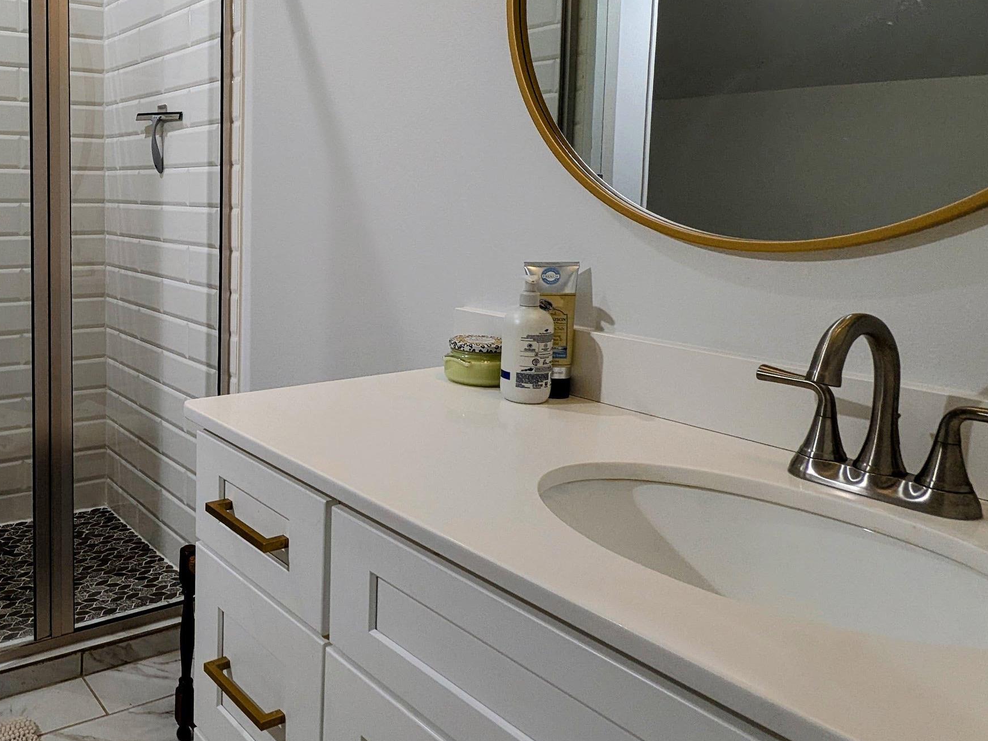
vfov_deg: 49.2
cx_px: 169
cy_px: 274
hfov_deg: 57.7
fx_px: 799
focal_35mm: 28
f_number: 2.2
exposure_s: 1/52.5
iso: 74
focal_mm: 2.35
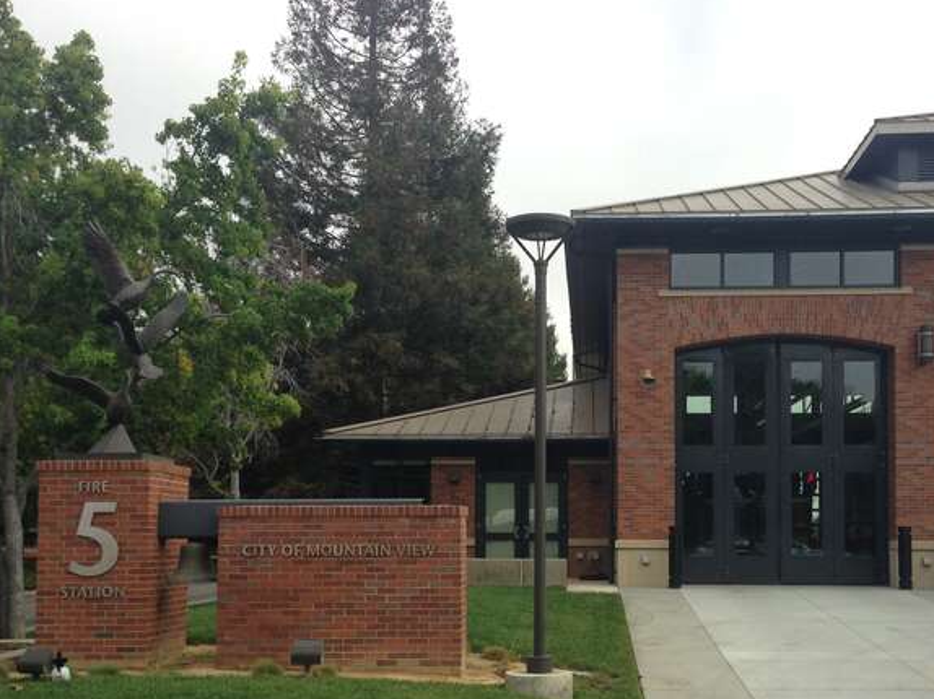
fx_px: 1241
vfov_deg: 31.2
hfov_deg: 41.2
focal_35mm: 46
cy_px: 476
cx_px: 534
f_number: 2.4
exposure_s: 1/154
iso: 50
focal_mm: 4.12
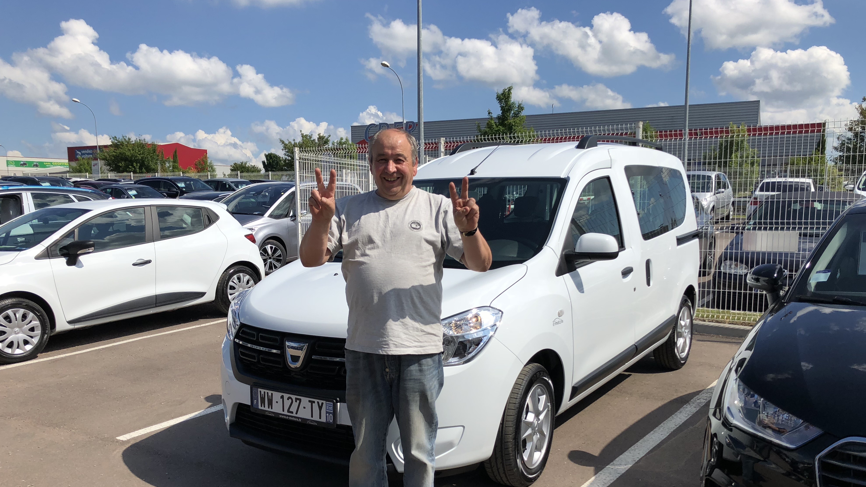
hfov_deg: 62.6
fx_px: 712
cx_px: 433
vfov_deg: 37.5
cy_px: 314
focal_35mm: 31
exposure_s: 1/3247
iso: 20
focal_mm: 3.99
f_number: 1.8
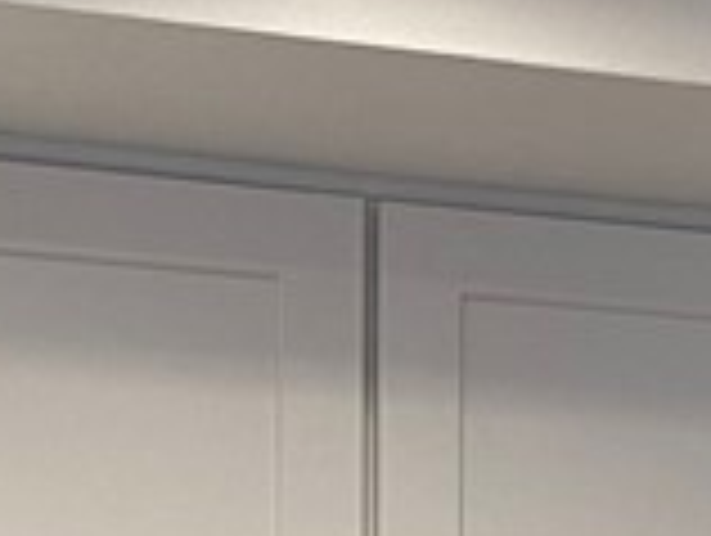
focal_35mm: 168
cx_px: 873
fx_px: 3456
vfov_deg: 8.3
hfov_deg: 11.5
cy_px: 1171
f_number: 1.8
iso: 80
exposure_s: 1/60
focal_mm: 4.25
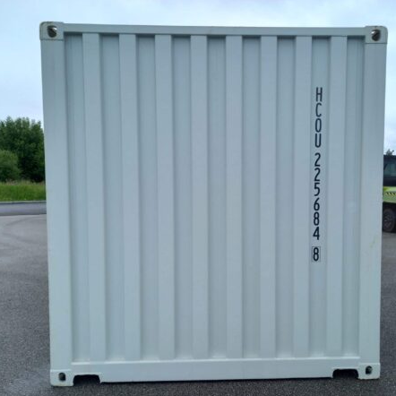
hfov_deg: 53.9
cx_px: 222
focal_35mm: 30
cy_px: 201
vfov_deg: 54.0
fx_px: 388
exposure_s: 1/410
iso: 25
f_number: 2
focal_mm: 4.6
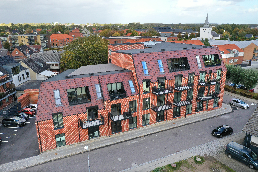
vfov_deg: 46.4
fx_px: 201
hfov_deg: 65.5
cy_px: 86
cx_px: 129
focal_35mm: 28
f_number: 5
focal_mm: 10.26
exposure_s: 1/200
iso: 100
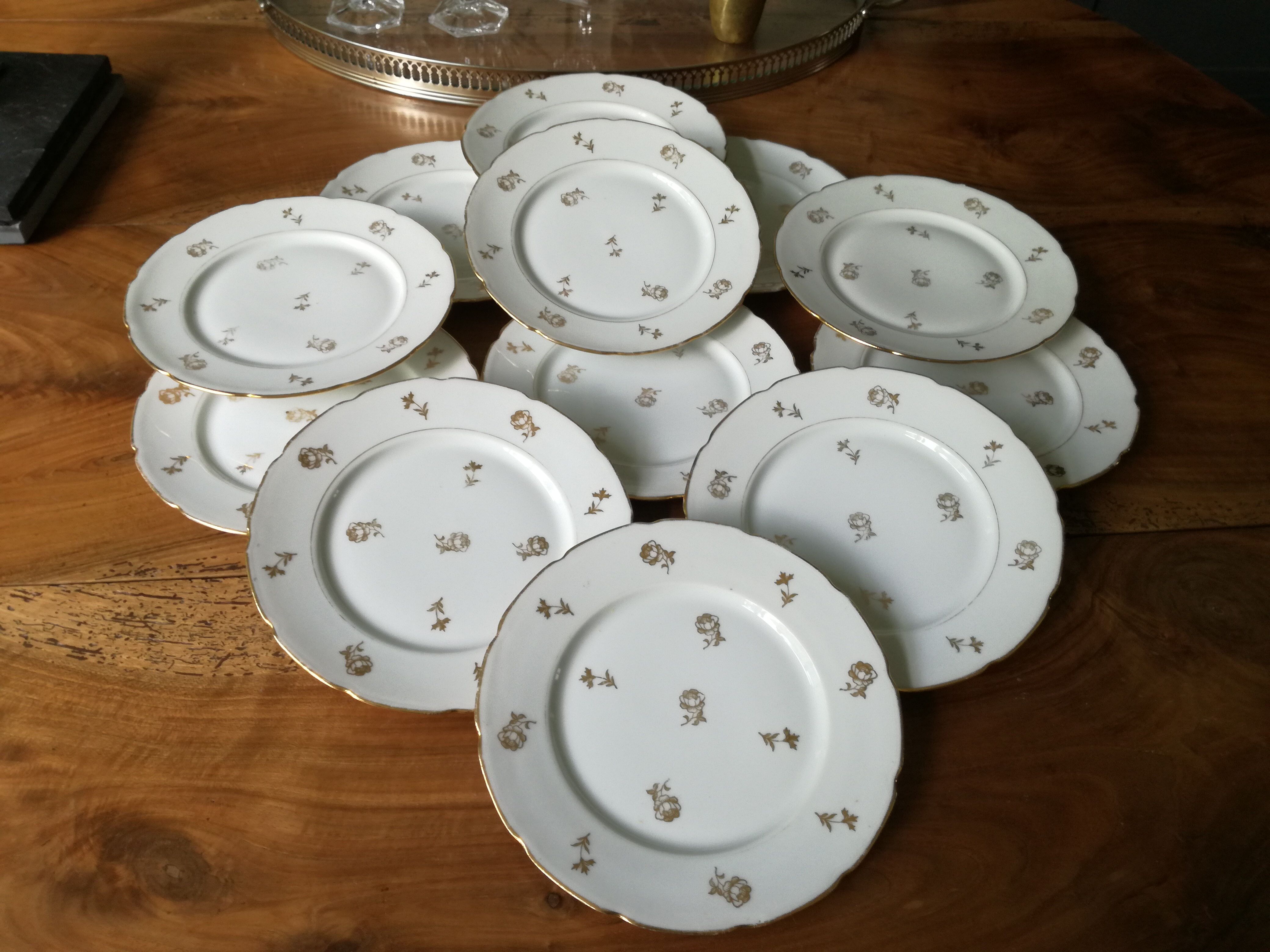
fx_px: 991
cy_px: 476
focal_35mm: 27
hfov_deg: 65.3
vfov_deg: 51.4
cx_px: 635
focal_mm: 3.79
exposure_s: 1/50
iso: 100
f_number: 2
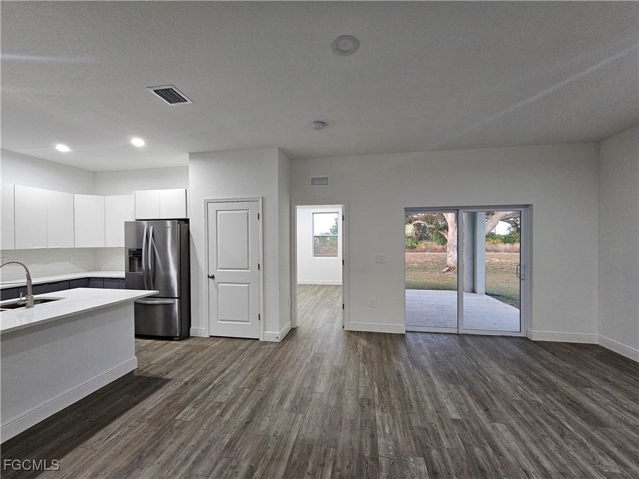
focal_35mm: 13
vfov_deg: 89.9
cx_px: 320
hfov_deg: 106.2
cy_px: 240
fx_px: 240
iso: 250
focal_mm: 2.2
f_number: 2.2
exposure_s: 1/60
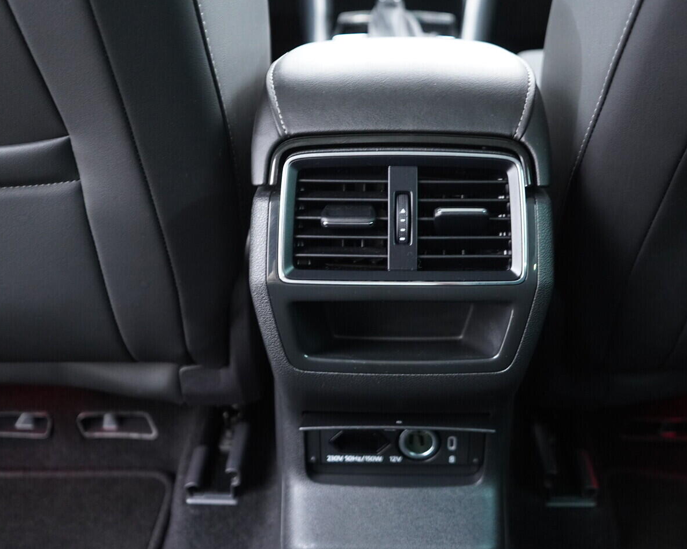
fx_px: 833
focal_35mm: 41
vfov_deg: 36.5
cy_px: 275
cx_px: 371
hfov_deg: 44.8
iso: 1600
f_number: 2.8
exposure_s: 1/40
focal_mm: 24
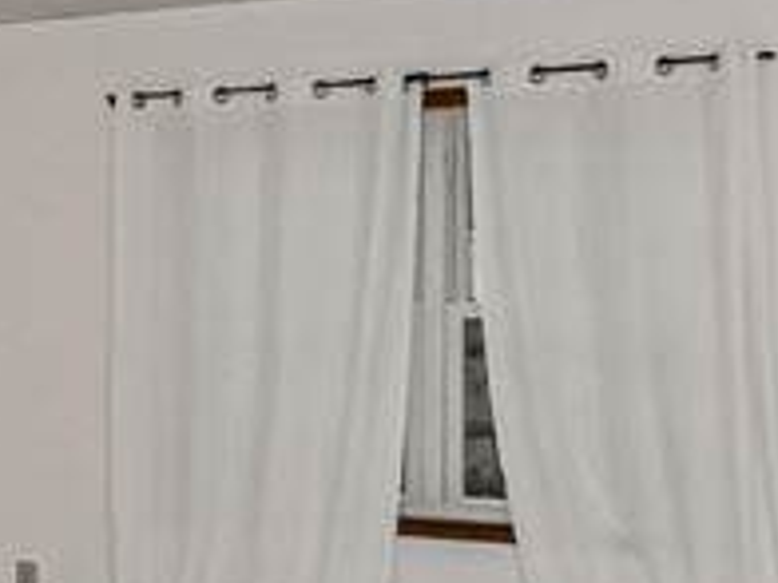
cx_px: -889
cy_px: 236
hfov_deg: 15.5
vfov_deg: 15.7
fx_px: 2113
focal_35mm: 94
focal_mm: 10
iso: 1250
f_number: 14
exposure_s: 1/60
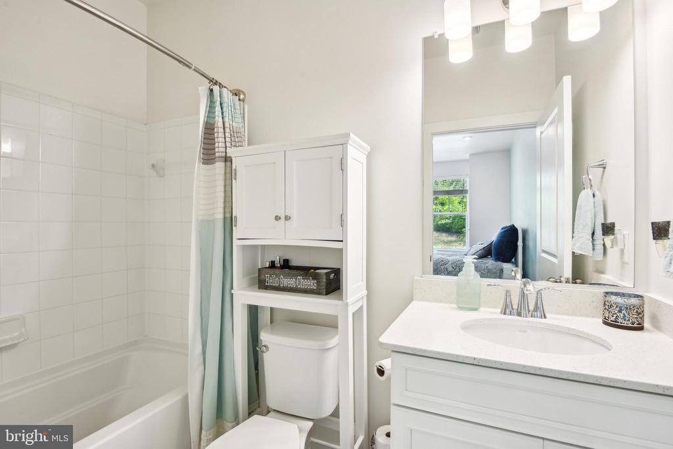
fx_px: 299
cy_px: 224
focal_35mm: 16
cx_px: 336
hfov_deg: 96.7
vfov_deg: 73.8
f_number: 8
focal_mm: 16
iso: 400
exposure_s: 1/30
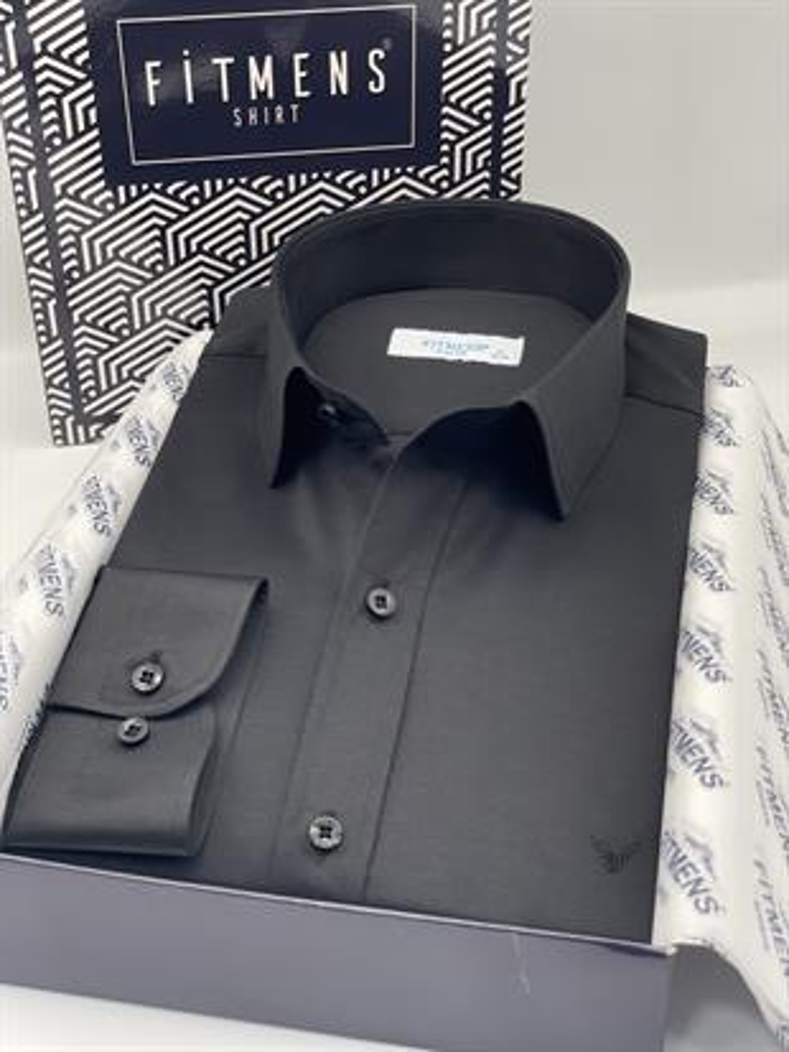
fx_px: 1579
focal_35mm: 52
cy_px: 526
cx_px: 394
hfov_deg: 28.0
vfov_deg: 36.8
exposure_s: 1/122
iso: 40
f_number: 2
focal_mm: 6
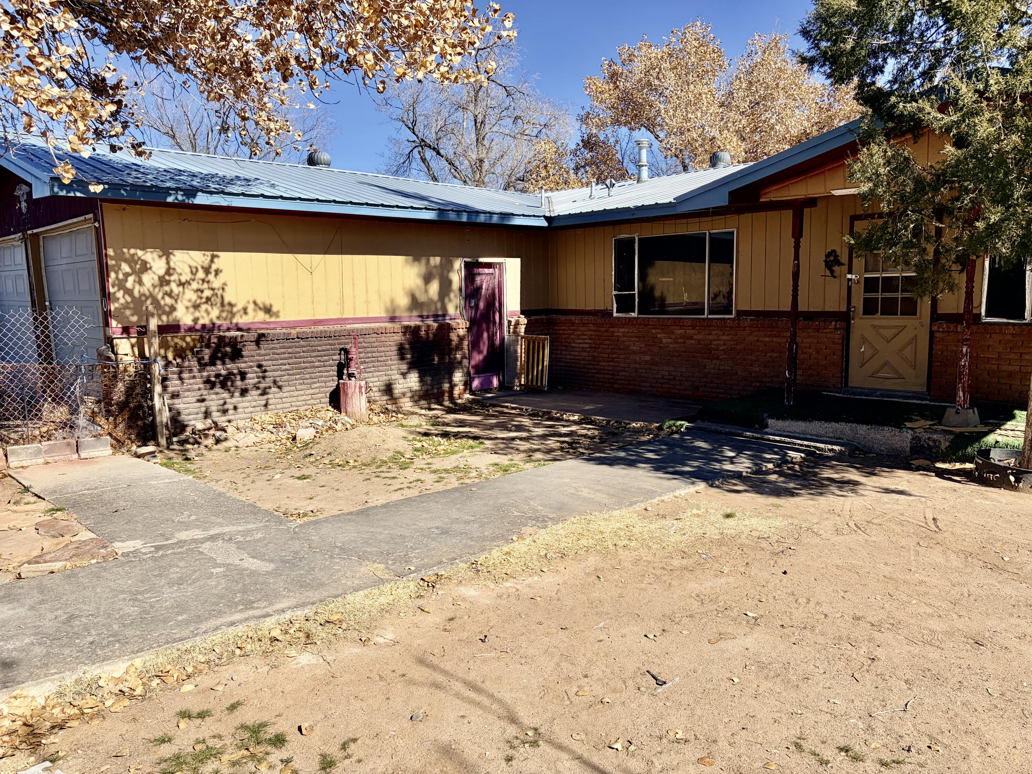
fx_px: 775
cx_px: 516
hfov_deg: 67.3
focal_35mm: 26
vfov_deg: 53.1
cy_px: 387
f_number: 1.6
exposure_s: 1/4608
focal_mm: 5.96
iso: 64
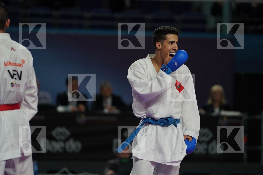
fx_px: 2191
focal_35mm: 300
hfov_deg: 6.9
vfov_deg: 4.6
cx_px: 132
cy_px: 88
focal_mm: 200
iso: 1000
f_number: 2.8
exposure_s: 1/1000
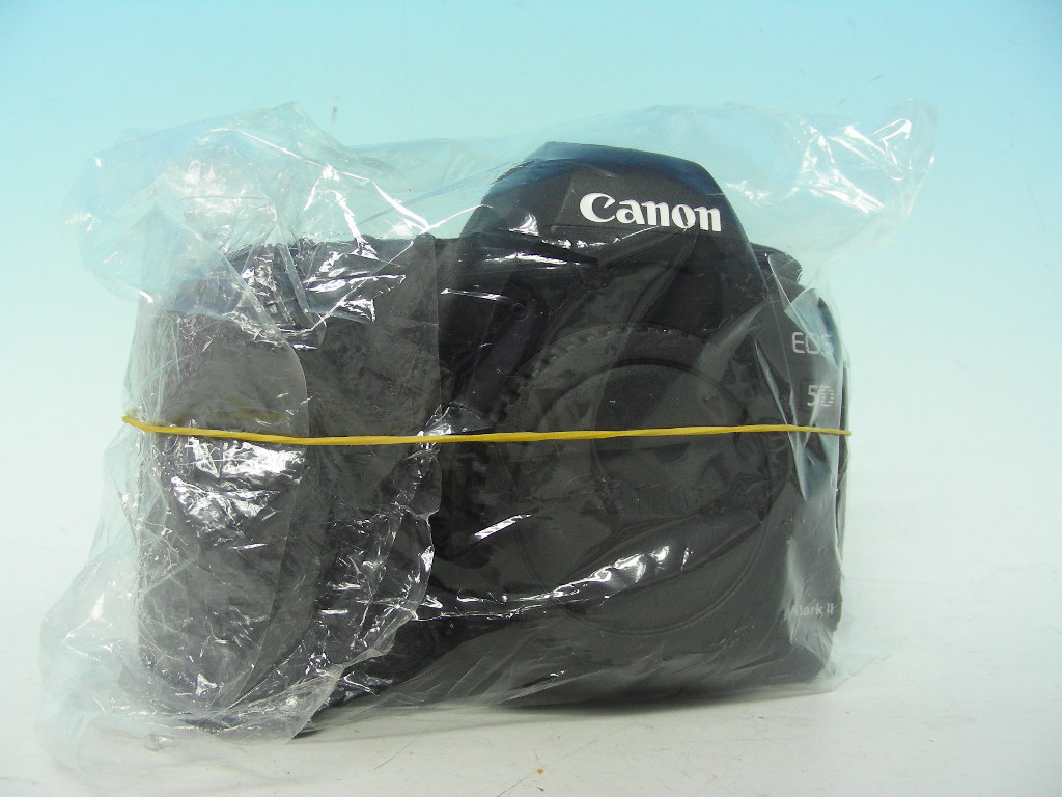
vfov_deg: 37.7
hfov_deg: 49.0
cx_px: 531
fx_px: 1166
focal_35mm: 38
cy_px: 398
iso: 50
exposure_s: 1/7.5
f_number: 3.5
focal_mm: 6.3
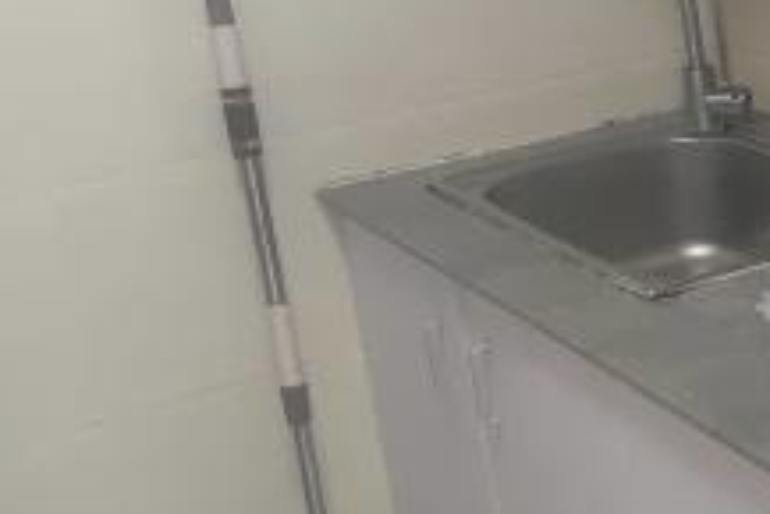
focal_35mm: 92
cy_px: 287
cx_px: 1040
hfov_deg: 20.0
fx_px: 1969
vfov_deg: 14.9
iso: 1014
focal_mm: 5.56
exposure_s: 1/50
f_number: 1.88
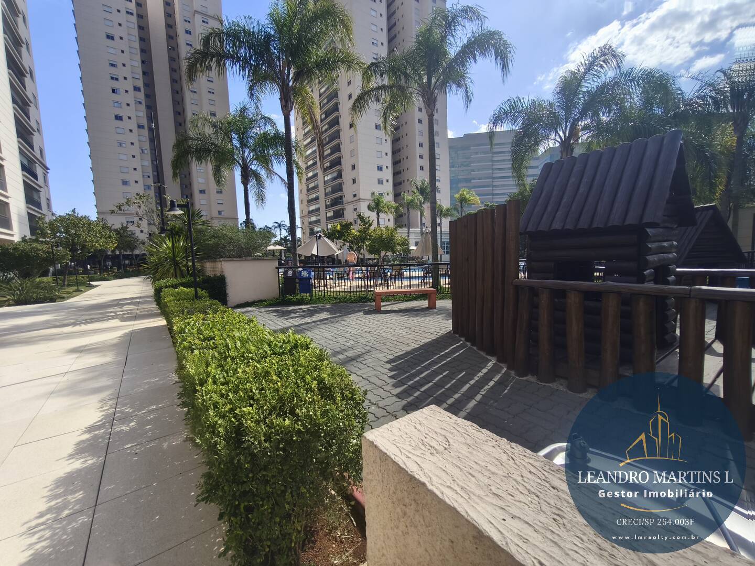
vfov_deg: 81.7
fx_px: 327
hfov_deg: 98.2
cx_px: 378
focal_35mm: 15
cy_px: 283
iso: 50
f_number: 2.2
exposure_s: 1/567
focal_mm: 1.91
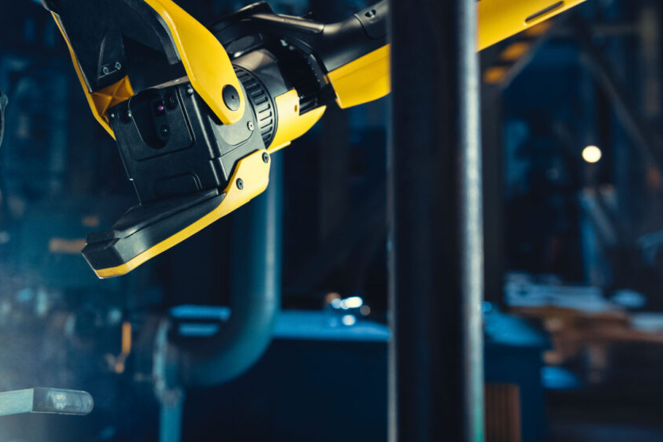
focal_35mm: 52
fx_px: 958
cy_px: 146
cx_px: 199
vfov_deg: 25.8
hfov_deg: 37.6
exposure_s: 1/6
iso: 800
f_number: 4
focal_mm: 29
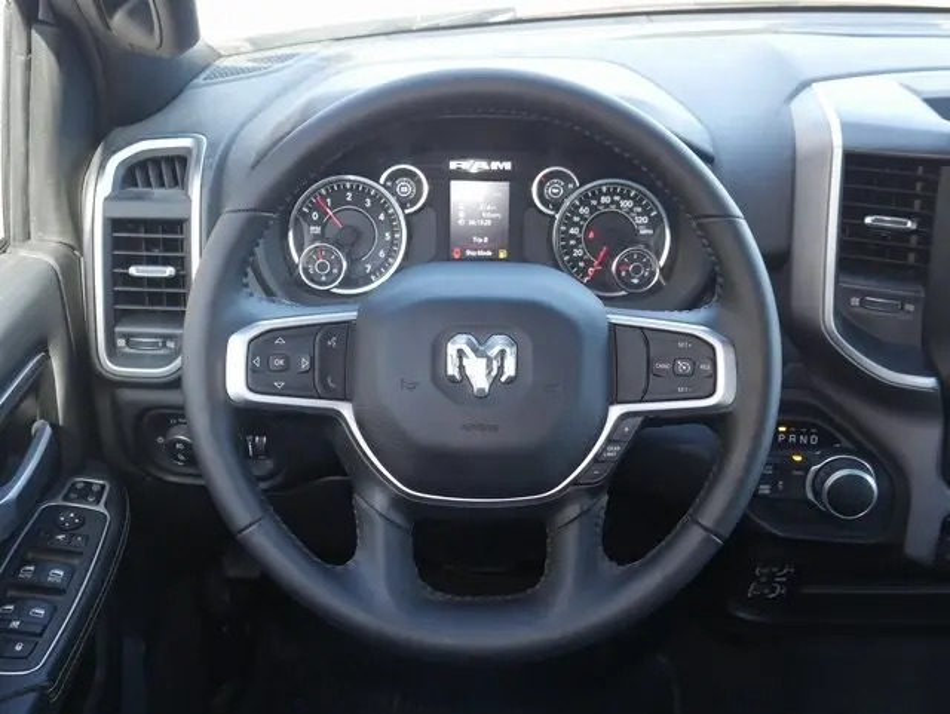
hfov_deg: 51.3
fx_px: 989
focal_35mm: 36
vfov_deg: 39.7
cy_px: 357
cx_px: 475
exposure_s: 1/60
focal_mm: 18
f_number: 5
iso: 640
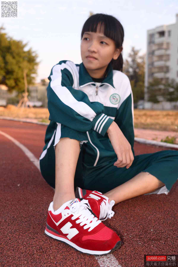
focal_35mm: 35
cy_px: 134
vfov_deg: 54.4
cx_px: 89
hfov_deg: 37.9
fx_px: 259
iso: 100
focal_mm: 35
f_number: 5.6
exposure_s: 1/125
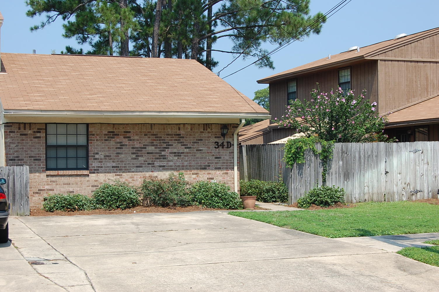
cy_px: 146
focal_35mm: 68
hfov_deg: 29.9
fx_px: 822
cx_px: 220
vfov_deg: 20.1
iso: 220
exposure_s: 1/250
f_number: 10
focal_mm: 45
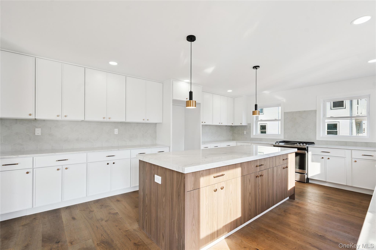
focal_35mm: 16
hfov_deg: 96.7
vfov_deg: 73.7
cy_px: 125
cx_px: 188
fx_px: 167
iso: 100
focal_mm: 16
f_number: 6.3
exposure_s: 1/80
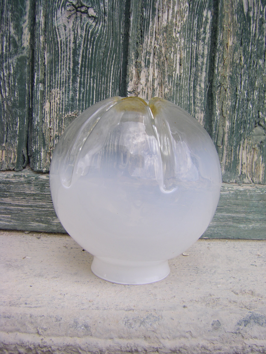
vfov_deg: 49.0
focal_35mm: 38
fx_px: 389
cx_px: 133
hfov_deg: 37.7
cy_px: 177
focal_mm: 6.3
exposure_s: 1/125
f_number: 3.5
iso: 64
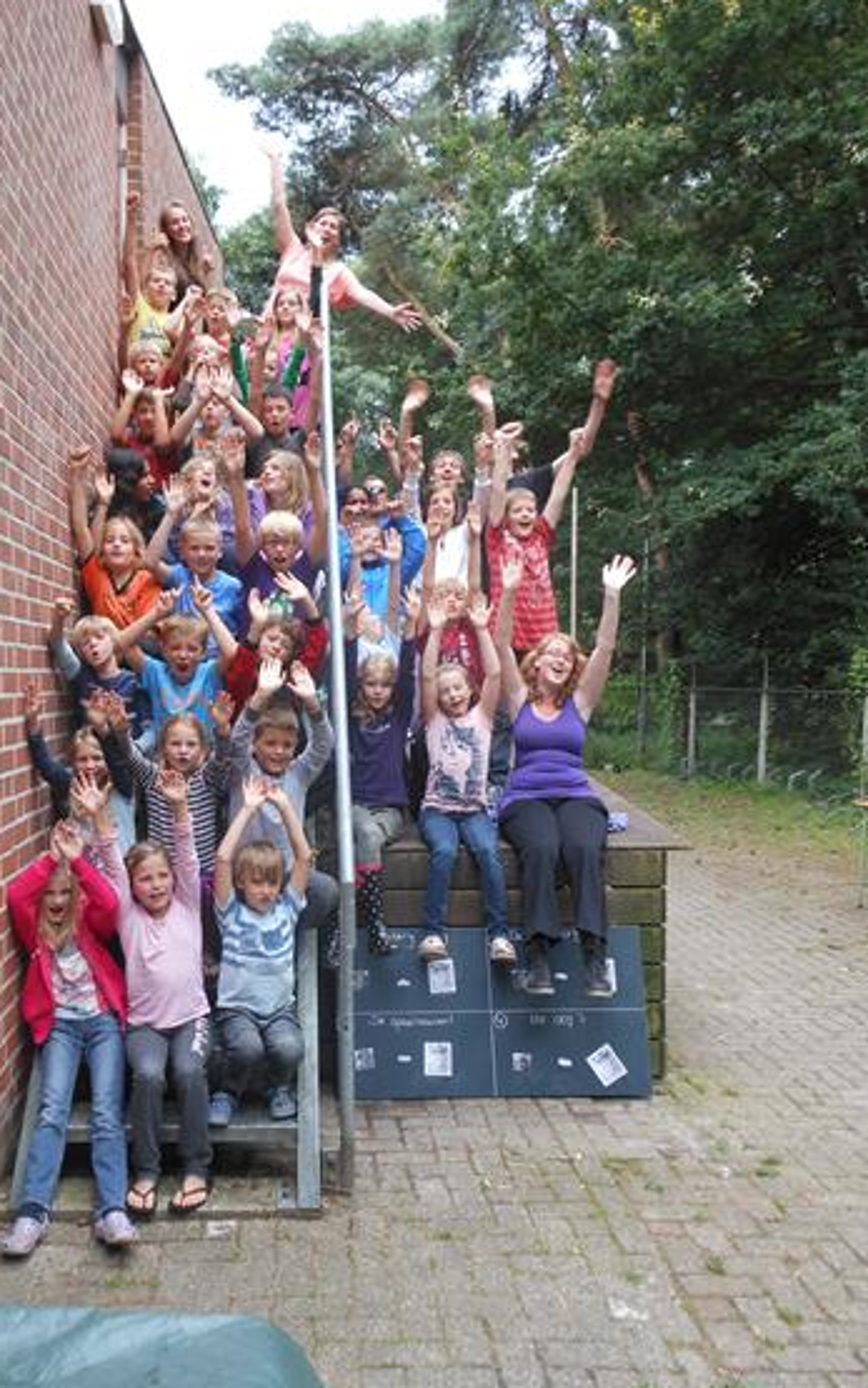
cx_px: 356
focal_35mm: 31
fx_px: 1173
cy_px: 700
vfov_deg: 61.2
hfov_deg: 40.5
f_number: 3.2
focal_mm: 4.5
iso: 80
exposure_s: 1/40
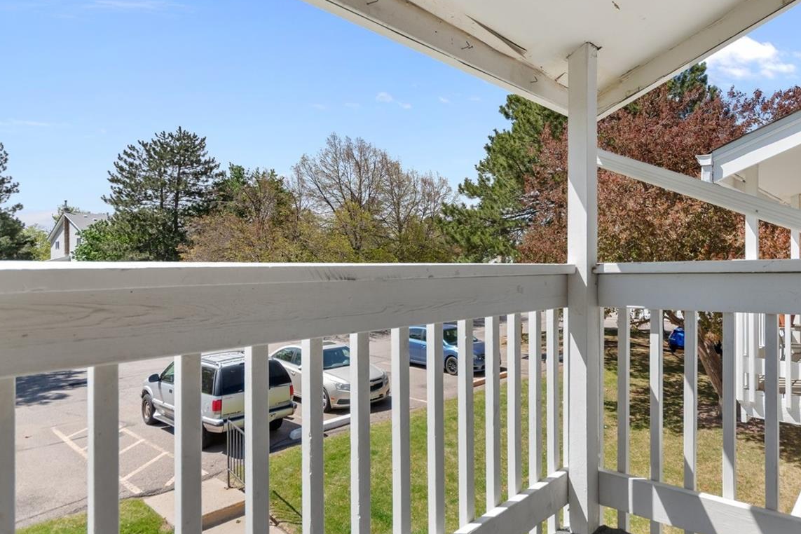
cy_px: 275
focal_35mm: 21
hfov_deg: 79.0
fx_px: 467
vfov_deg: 59.5
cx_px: 521
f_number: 8
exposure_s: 1/400
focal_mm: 10
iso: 400
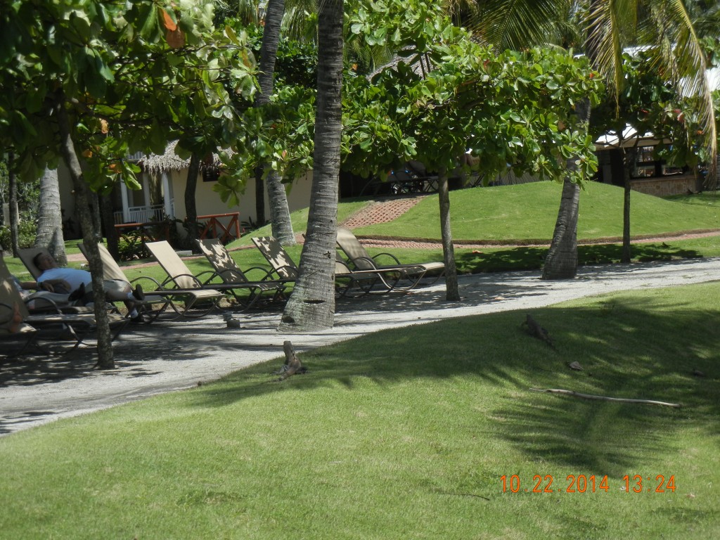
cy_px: 270
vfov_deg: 16.6
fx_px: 1851
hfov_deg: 22.0
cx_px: 360
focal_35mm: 89
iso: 160
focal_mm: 16
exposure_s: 1/256
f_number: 8.8
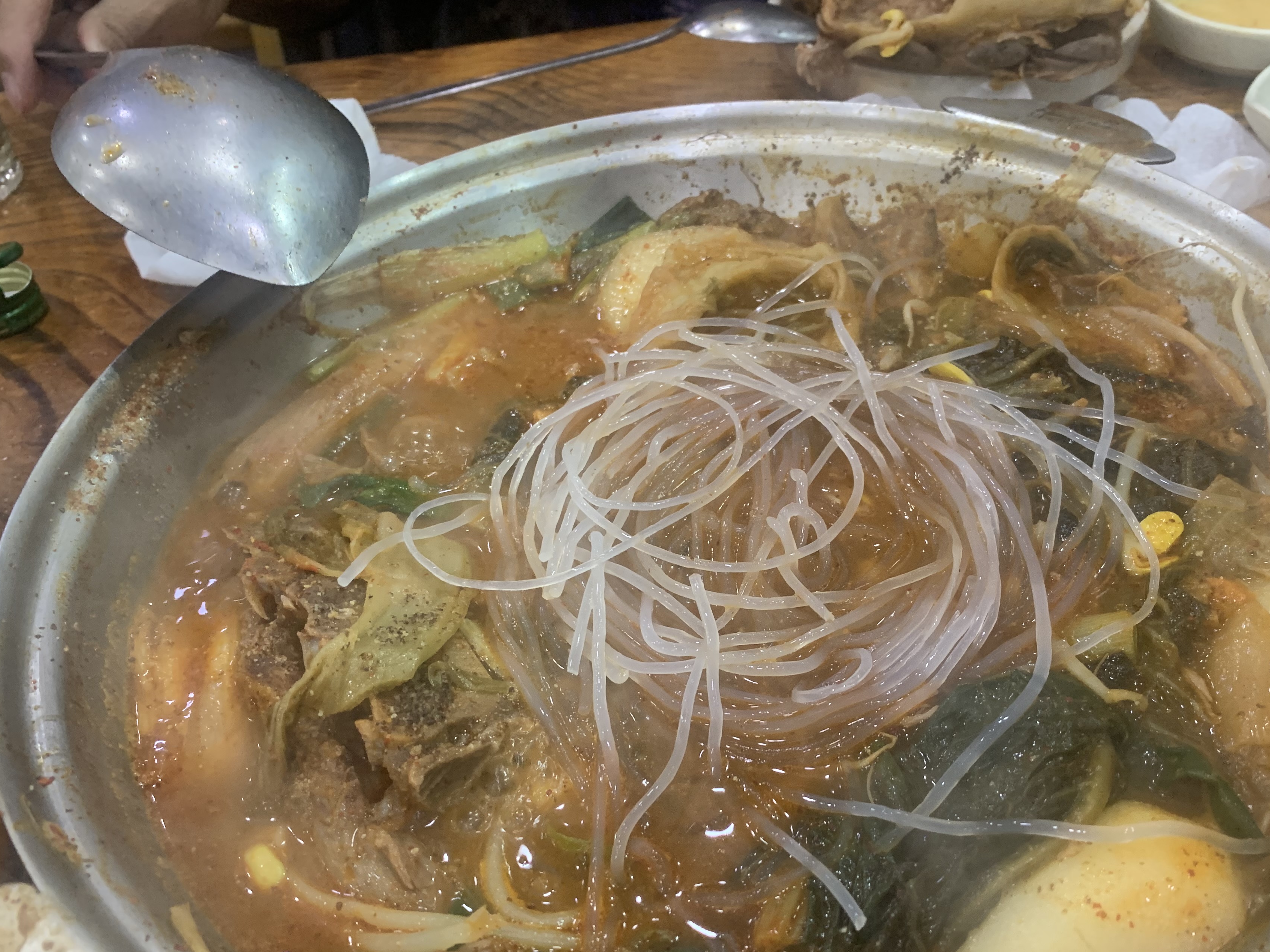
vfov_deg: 45.2
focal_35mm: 31
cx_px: 749
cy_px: 561
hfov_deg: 58.0
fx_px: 1137
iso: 250
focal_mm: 4.25
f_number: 1.8
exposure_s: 1/60
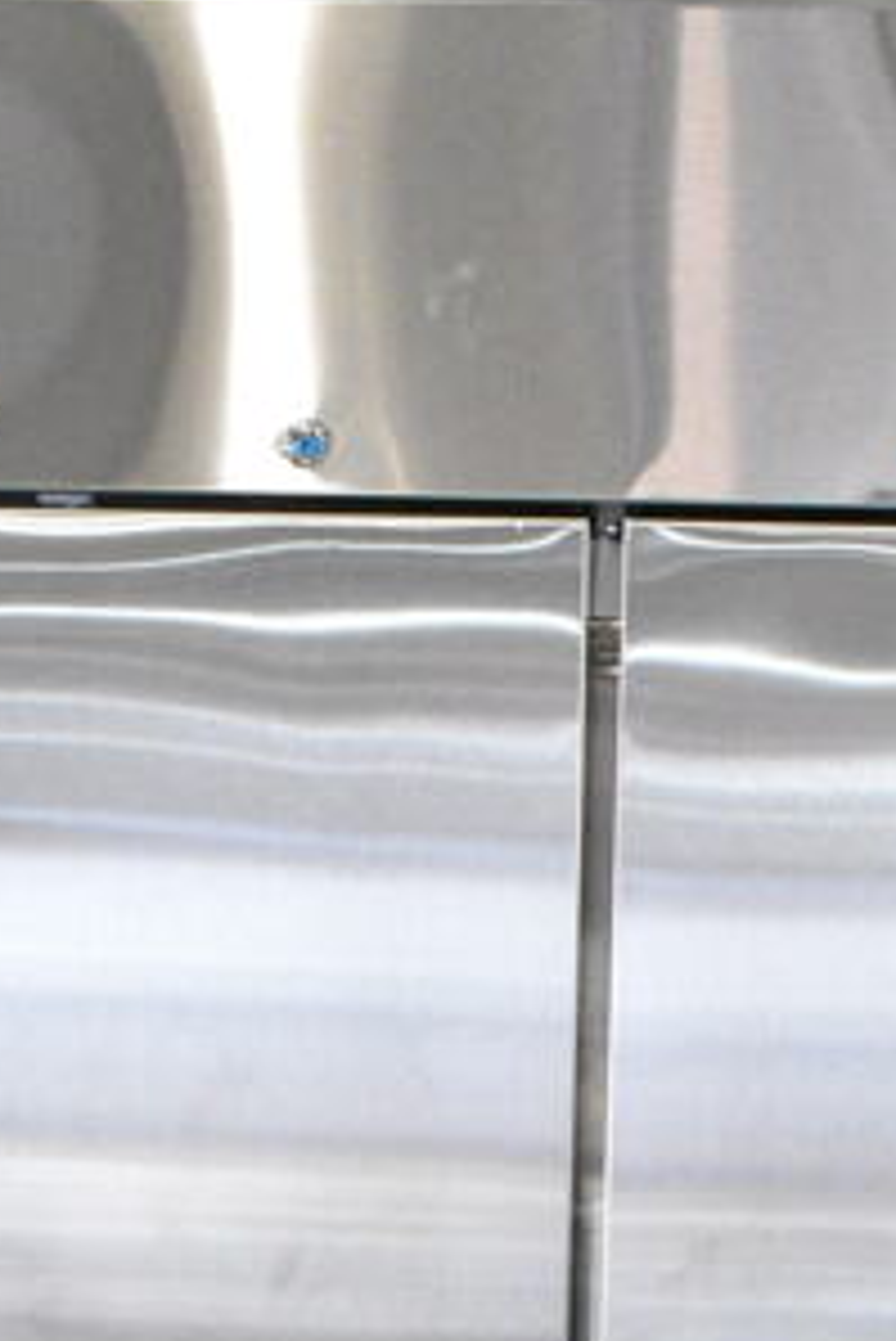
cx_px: 581
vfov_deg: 19.8
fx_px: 3430
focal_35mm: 92
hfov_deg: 14.9
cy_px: 1879
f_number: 8
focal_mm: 20
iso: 6400
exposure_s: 1/250
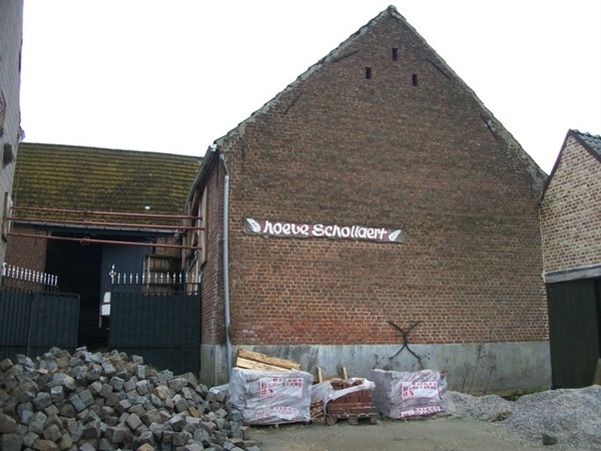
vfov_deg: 44.2
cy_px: 226
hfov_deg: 56.8
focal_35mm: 32
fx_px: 556
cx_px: 300
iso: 80
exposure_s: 1/160
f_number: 2.9
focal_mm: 5.7
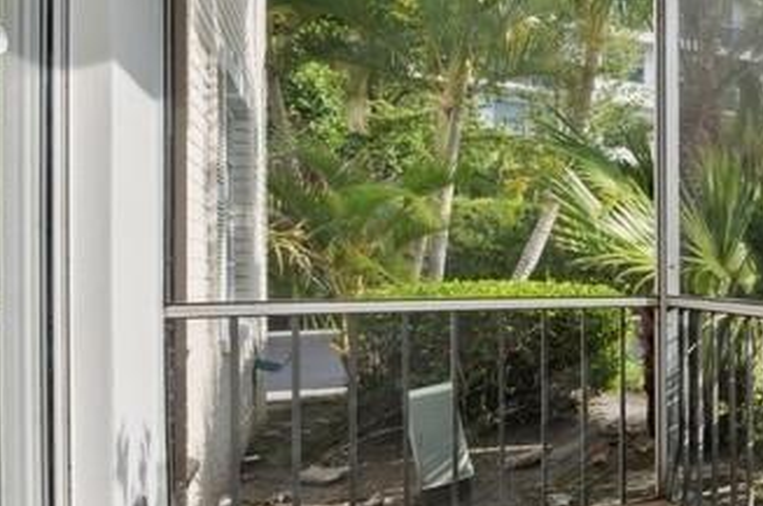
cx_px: 894
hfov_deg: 41.4
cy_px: 282
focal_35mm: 33
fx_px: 698
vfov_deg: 39.8
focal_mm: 12
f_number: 11
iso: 100
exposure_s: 1/100
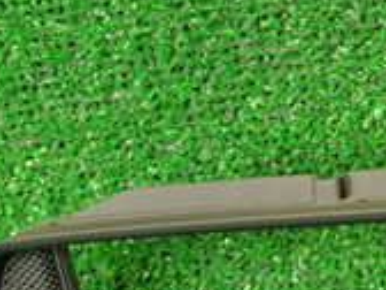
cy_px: 437
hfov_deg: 16.8
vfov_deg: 12.4
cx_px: 400
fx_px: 1271
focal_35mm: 114
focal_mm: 5.79
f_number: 2.4
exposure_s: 1/30
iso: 400
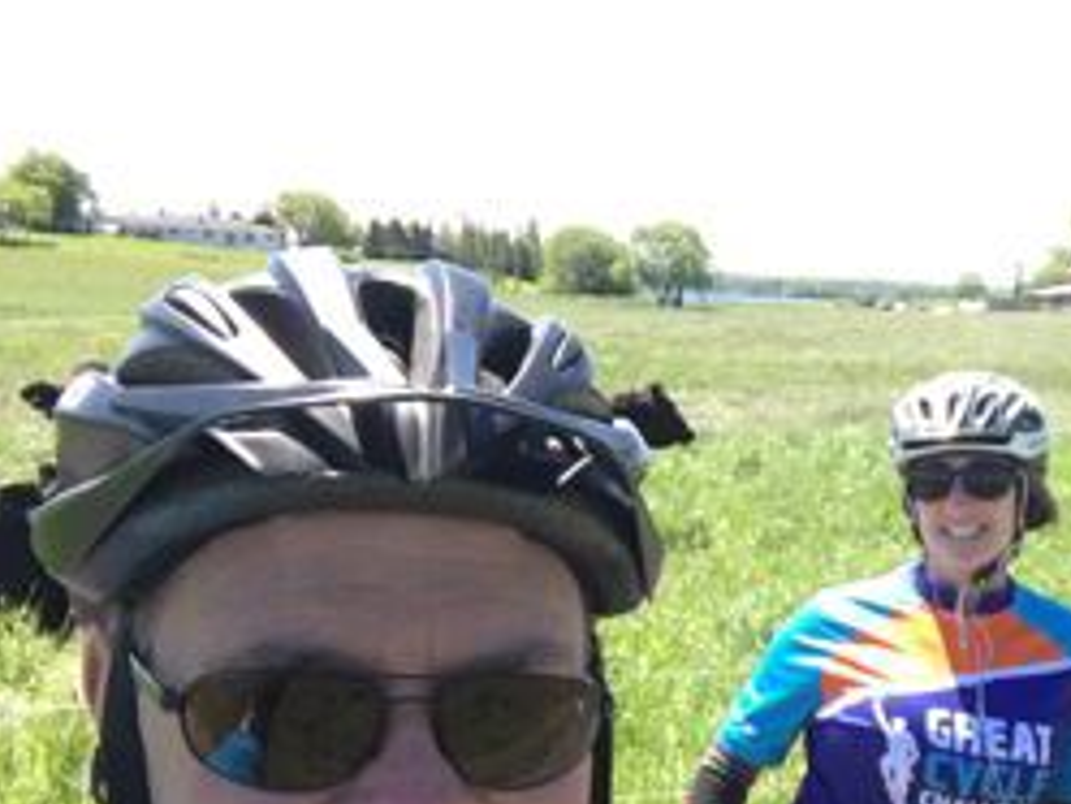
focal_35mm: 52
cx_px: 821
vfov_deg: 27.4
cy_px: 666
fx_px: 1609
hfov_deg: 35.9
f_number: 2.2
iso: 32
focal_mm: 2.65
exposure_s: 1/492
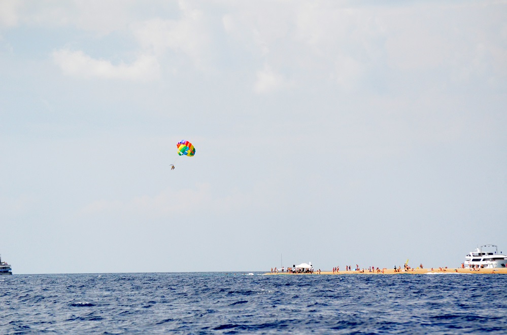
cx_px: 254
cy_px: 168
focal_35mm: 218
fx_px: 3056
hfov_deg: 9.5
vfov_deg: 6.3
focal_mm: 145
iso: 1800
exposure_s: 1/8000
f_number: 4.8
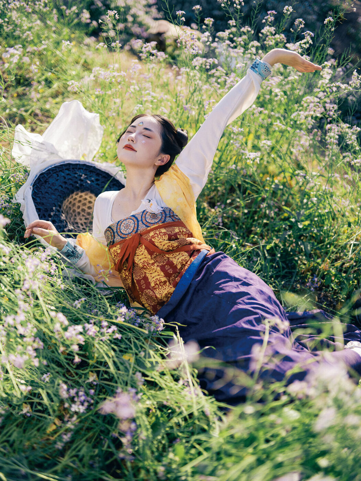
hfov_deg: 36.0
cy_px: 240
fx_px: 556
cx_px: 180
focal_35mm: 40
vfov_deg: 46.8
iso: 250
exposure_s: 1/4000
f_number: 1.8
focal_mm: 50
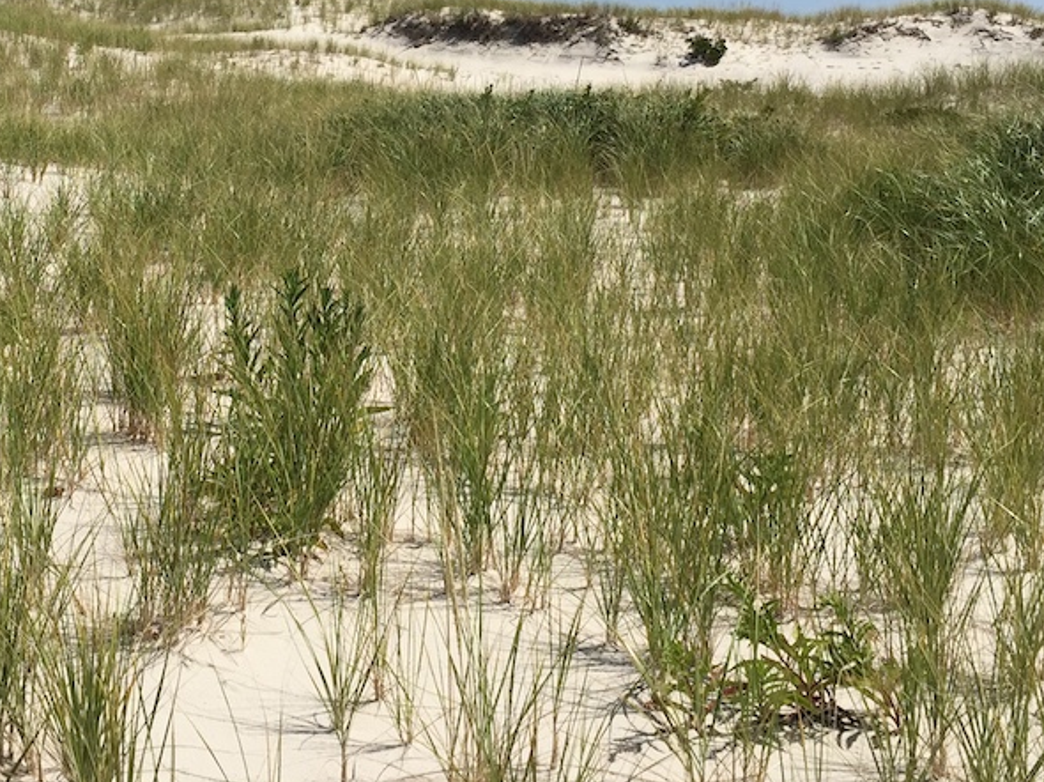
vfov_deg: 24.2
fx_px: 1779
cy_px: 96
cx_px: 349
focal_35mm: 59
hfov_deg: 32.4
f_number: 2.2
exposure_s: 1/3968
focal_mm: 4.15
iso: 32
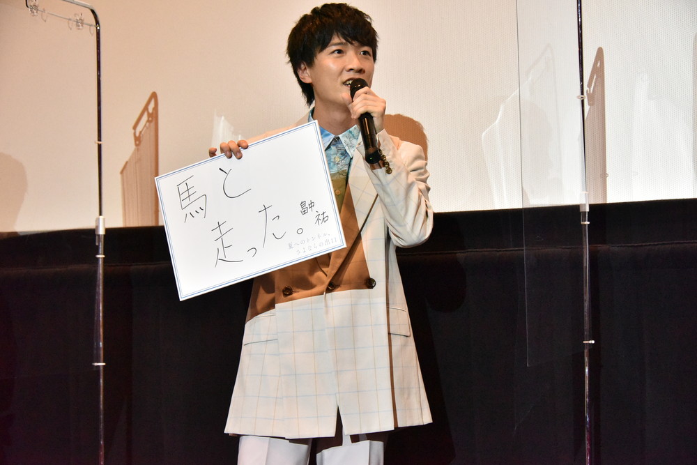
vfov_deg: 16.1
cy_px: 232
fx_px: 1646
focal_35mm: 85
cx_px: 348
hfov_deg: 23.9
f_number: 7.1
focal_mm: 85
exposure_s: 1/200
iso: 10000
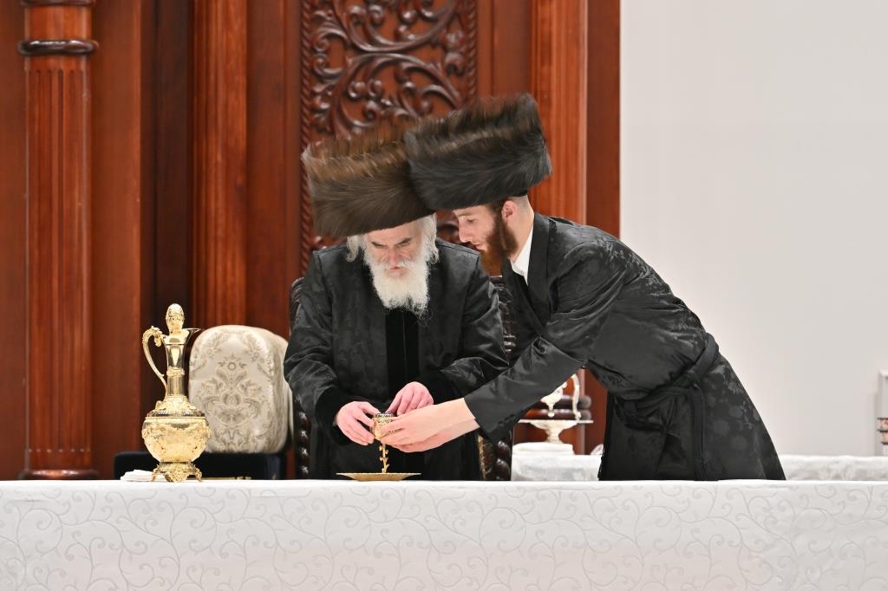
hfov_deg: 8.3
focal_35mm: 247
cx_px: 444
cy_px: 296
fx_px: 6090
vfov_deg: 5.6
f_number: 2.8
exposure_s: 1/320
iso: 250
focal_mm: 165
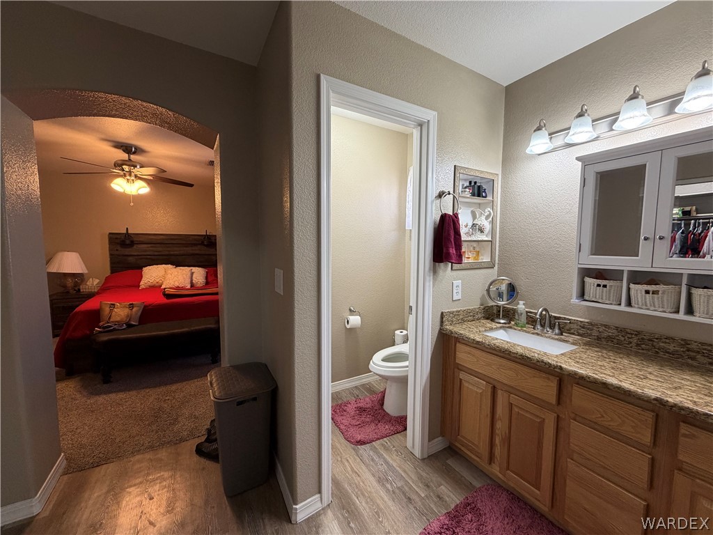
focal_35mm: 14
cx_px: 356
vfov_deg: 85.7
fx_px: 288
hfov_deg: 102.1
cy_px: 268
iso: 200
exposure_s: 1/60
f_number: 2.2
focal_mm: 2.22
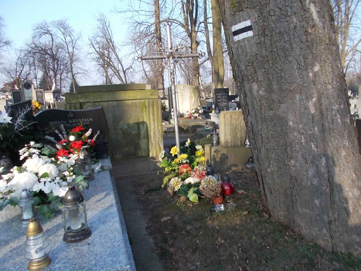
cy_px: 136
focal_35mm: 26
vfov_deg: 53.1
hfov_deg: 67.3
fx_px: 271
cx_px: 180
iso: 80
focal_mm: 4.6
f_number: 3.2
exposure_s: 1/320
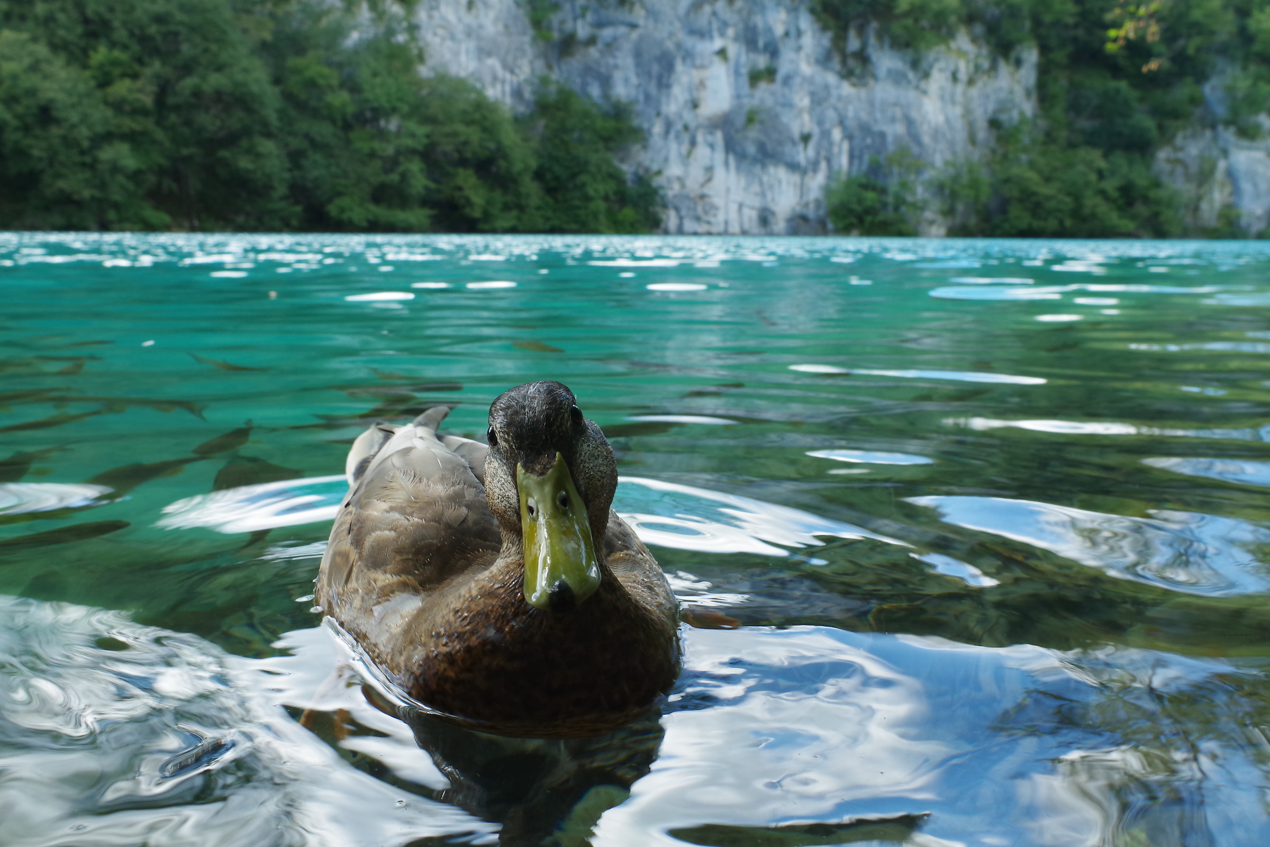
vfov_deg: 41.7
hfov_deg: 59.5
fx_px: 1111
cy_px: 424
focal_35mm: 32
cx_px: 635
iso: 400
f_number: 7.1
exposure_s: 1/60
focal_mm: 21
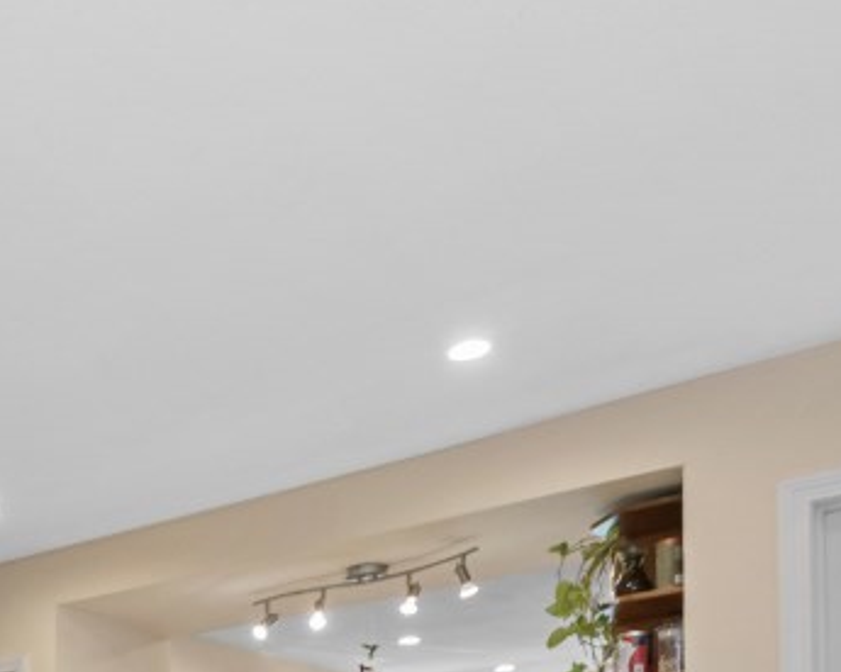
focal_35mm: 47
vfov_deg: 26.1
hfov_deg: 32.0
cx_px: -200
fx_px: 1170
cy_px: 925
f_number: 4
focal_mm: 10
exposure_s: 1/80
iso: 500
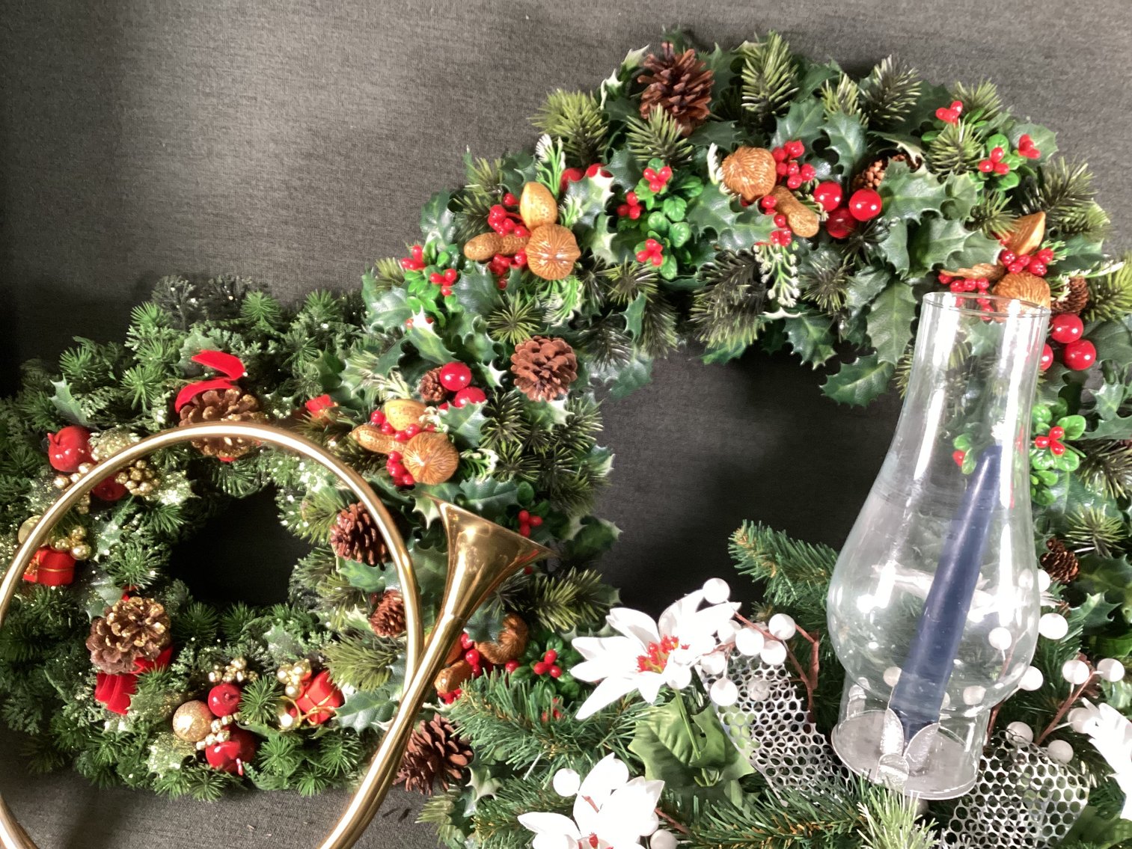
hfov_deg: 58.3
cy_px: 424
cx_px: 566
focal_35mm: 31
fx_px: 1014
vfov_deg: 45.4
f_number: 2.4
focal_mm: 3.3
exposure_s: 1/60
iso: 200
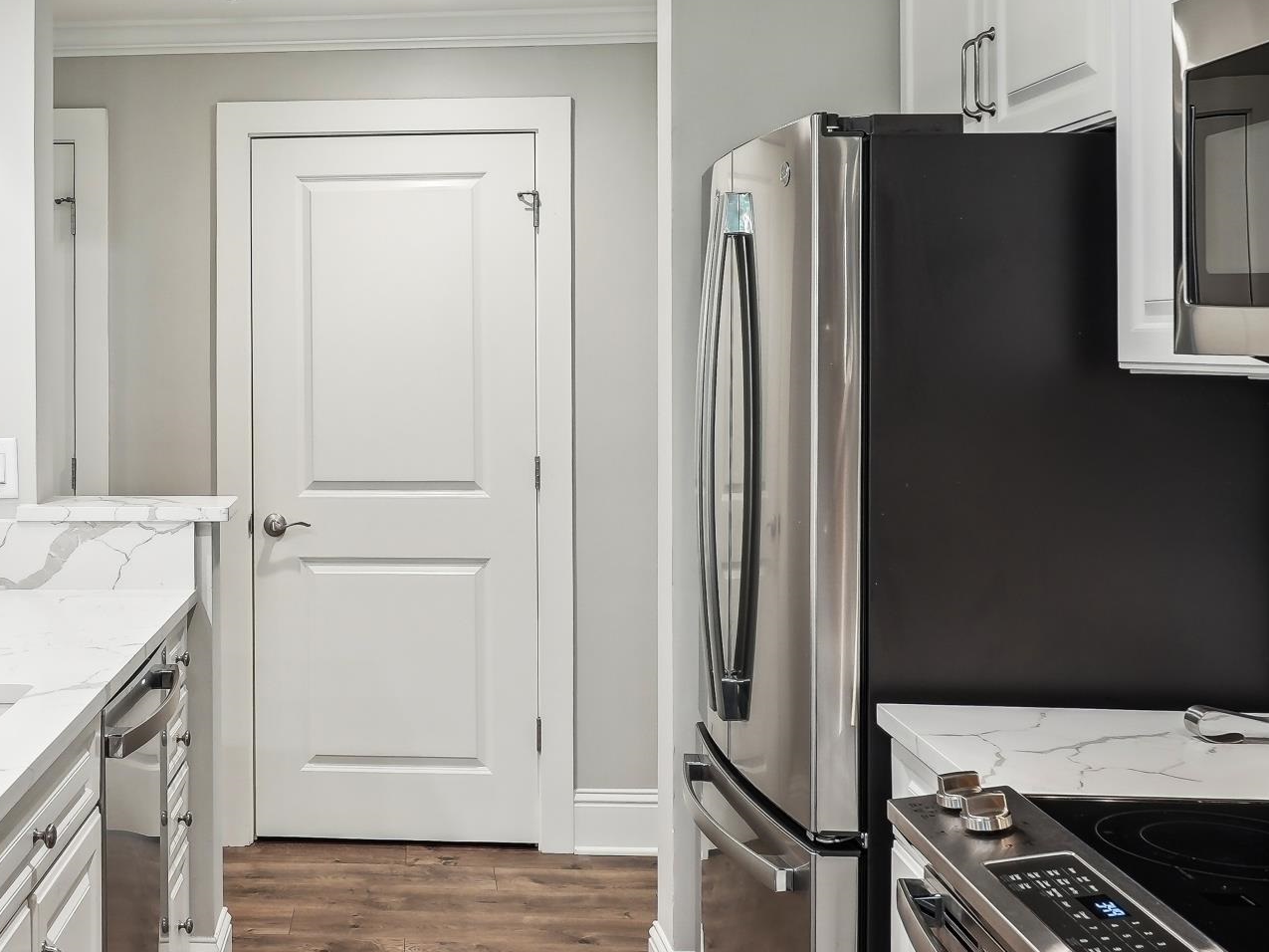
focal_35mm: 44
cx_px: 256
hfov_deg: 41.0
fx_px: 1618
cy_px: 355
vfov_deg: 32.6
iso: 400
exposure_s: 1/8
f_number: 8
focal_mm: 19.5
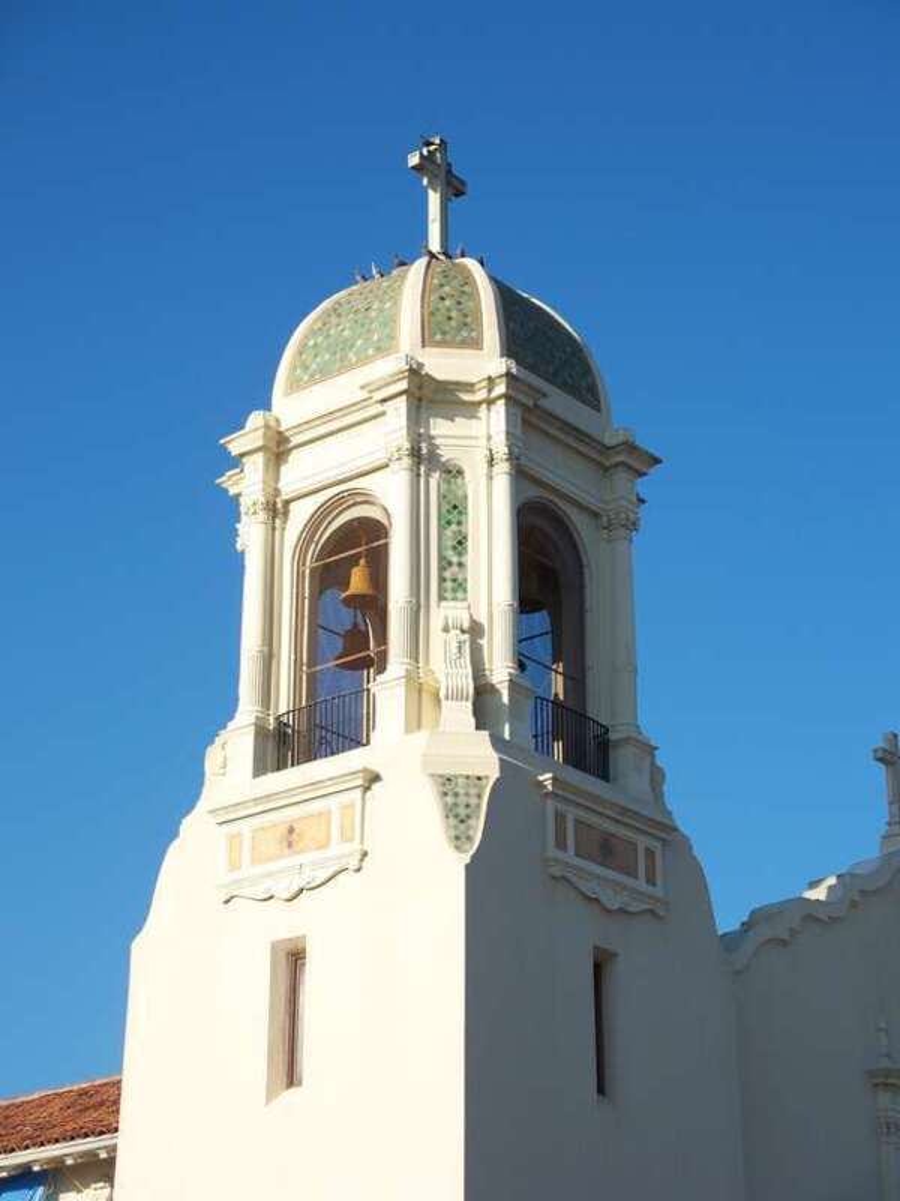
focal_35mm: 82
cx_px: 450
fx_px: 2843
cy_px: 600
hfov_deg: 18.0
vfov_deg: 23.8
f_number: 3.6
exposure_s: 1/640
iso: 64
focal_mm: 17.3
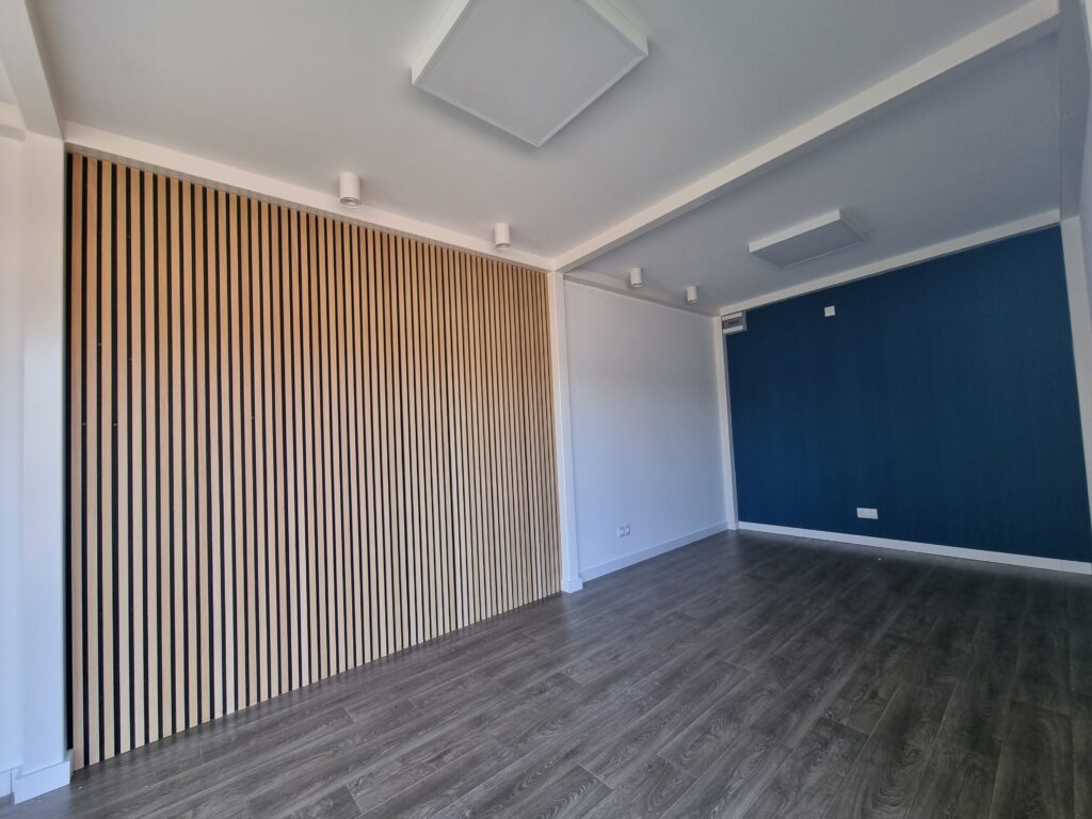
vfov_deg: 89.9
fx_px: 410
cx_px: 546
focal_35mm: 13
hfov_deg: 106.2
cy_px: 410
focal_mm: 2.2
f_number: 2.2
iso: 100
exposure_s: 1/100
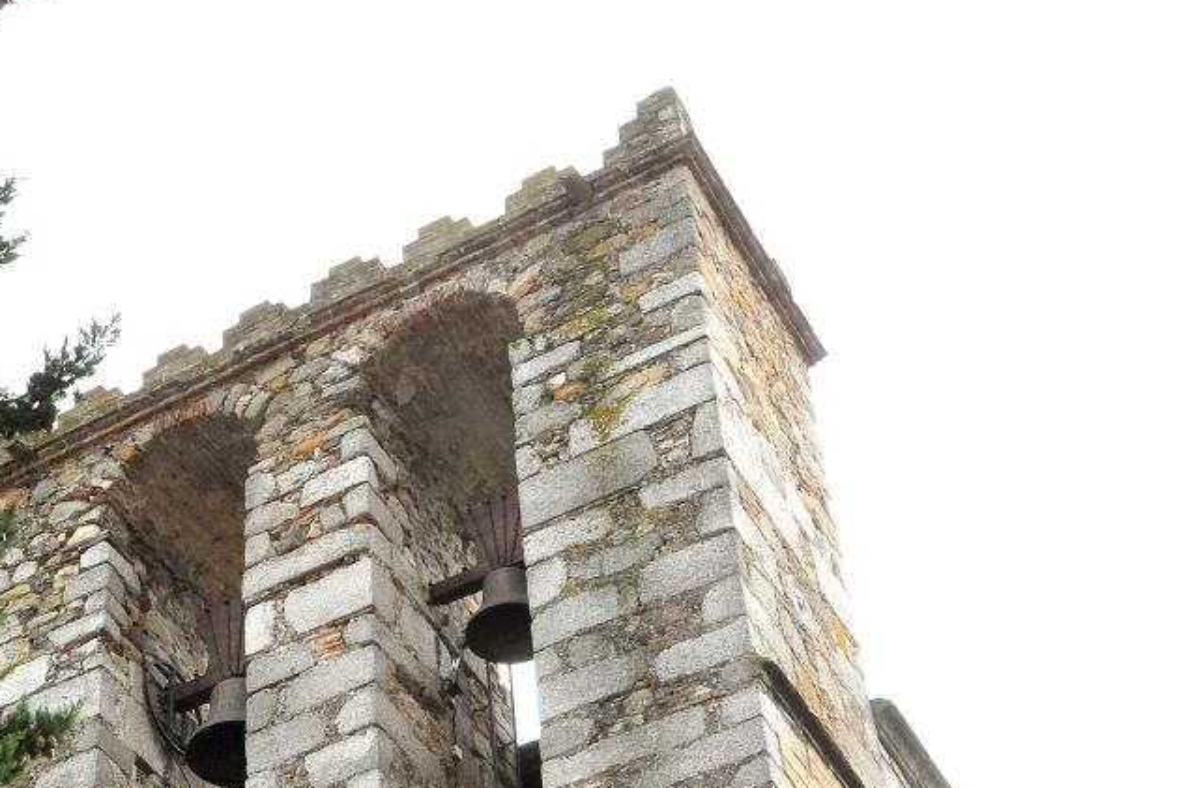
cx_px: 256
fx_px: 2790
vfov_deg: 16.0
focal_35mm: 85
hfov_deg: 23.7
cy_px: 610
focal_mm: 35
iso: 1600
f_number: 10
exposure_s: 1/400
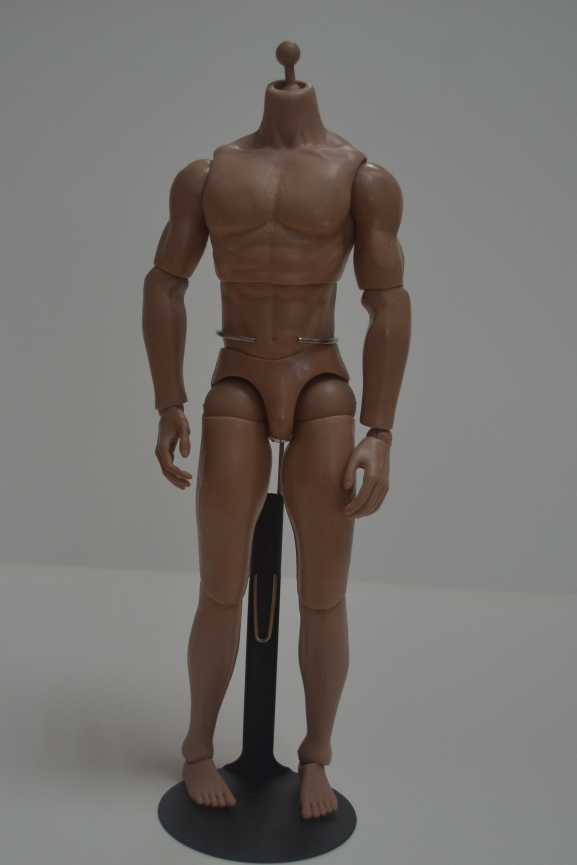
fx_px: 1202
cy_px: 432
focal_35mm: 50
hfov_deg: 26.9
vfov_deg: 39.6
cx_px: 220
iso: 400
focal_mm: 22
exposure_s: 1/100
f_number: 4
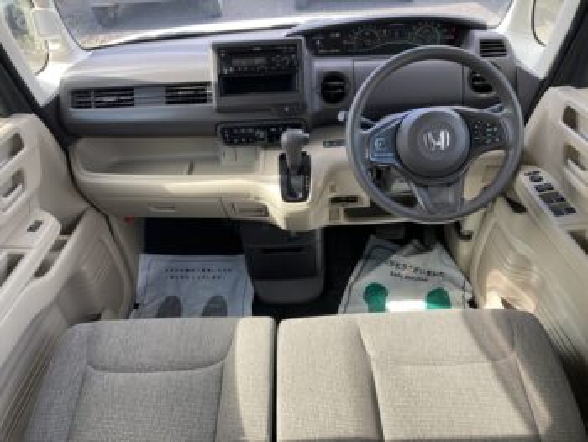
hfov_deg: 63.4
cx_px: 294
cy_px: 221
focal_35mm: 28
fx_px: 476
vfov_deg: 49.8
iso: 25
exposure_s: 1/122
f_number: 1.8
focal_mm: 3.99
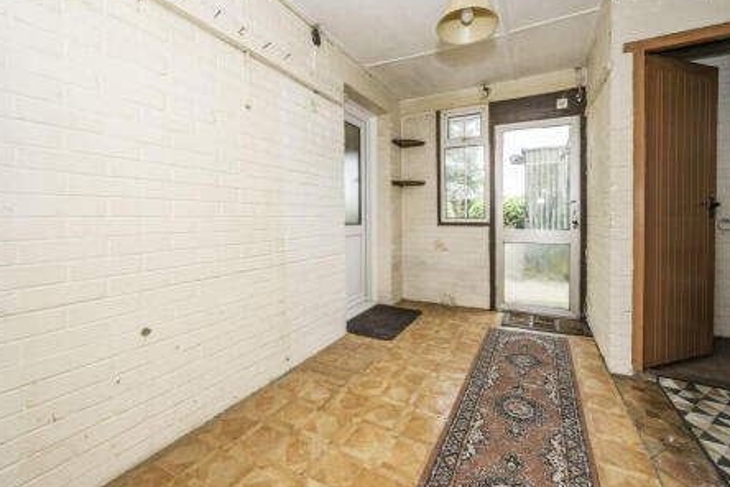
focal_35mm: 15
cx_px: 381
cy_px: 238
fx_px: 304
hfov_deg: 100.3
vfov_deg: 77.3
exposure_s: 1/125
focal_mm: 14
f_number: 7.1
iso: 320
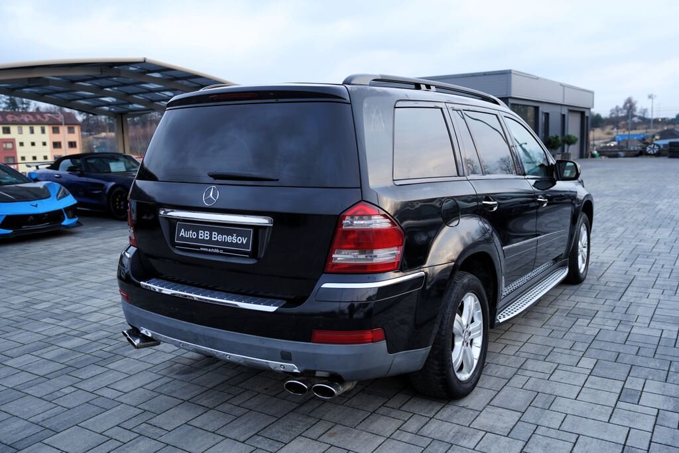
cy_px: 226
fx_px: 604
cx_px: 340
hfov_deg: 58.7
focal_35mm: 32
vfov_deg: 41.1
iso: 125
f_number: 2.8
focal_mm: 32
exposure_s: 1/40
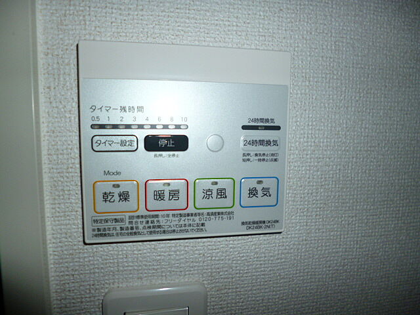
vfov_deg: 56.8
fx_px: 291
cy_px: 158
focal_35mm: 24
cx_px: 210
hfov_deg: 71.6
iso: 100
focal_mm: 4.3
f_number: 2.5
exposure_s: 1/60
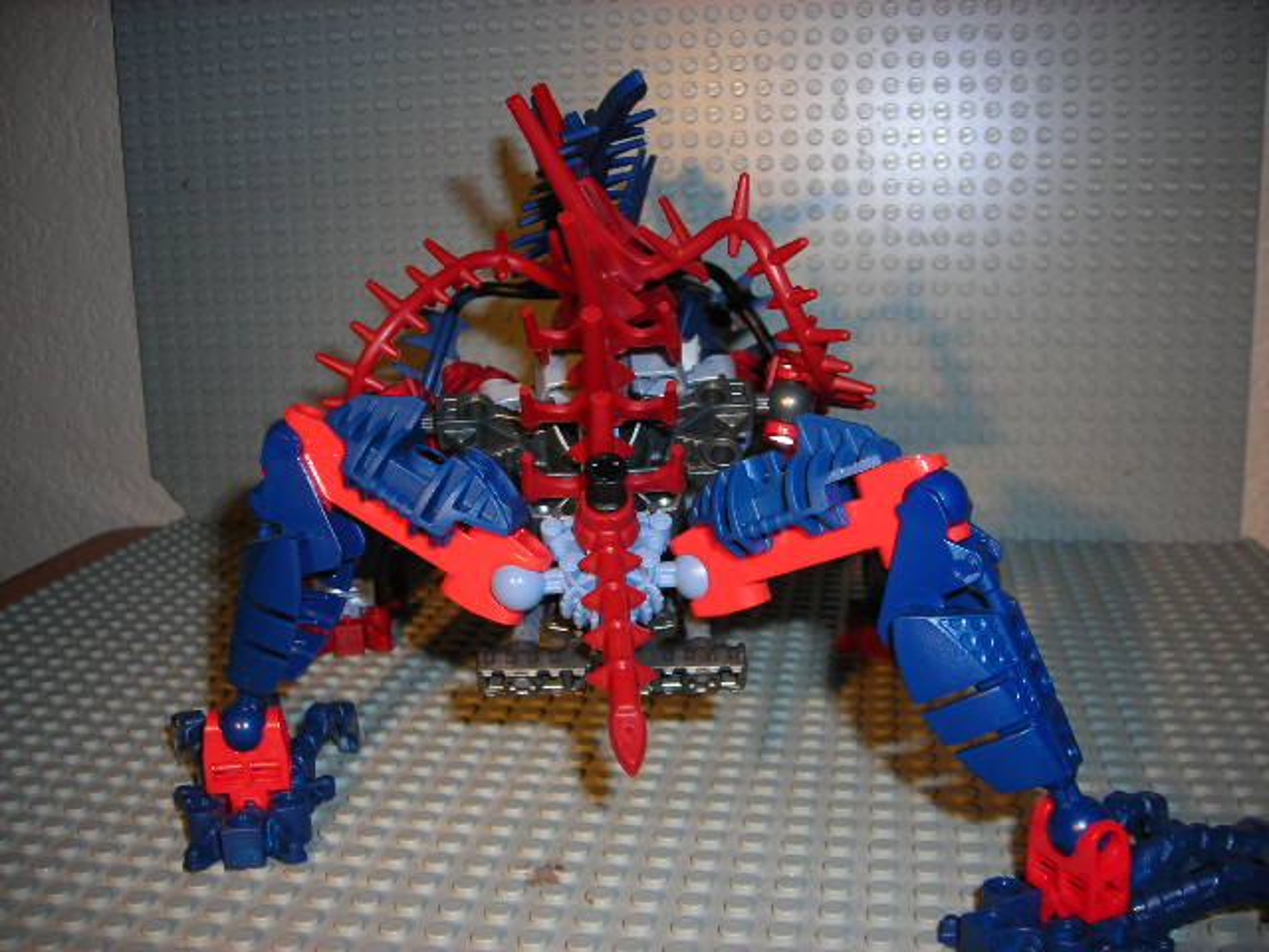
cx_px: 634
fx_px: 1393
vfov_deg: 37.7
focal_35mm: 38
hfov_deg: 49.0
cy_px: 476
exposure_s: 1/60.1
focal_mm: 6.3
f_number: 3.2
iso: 50
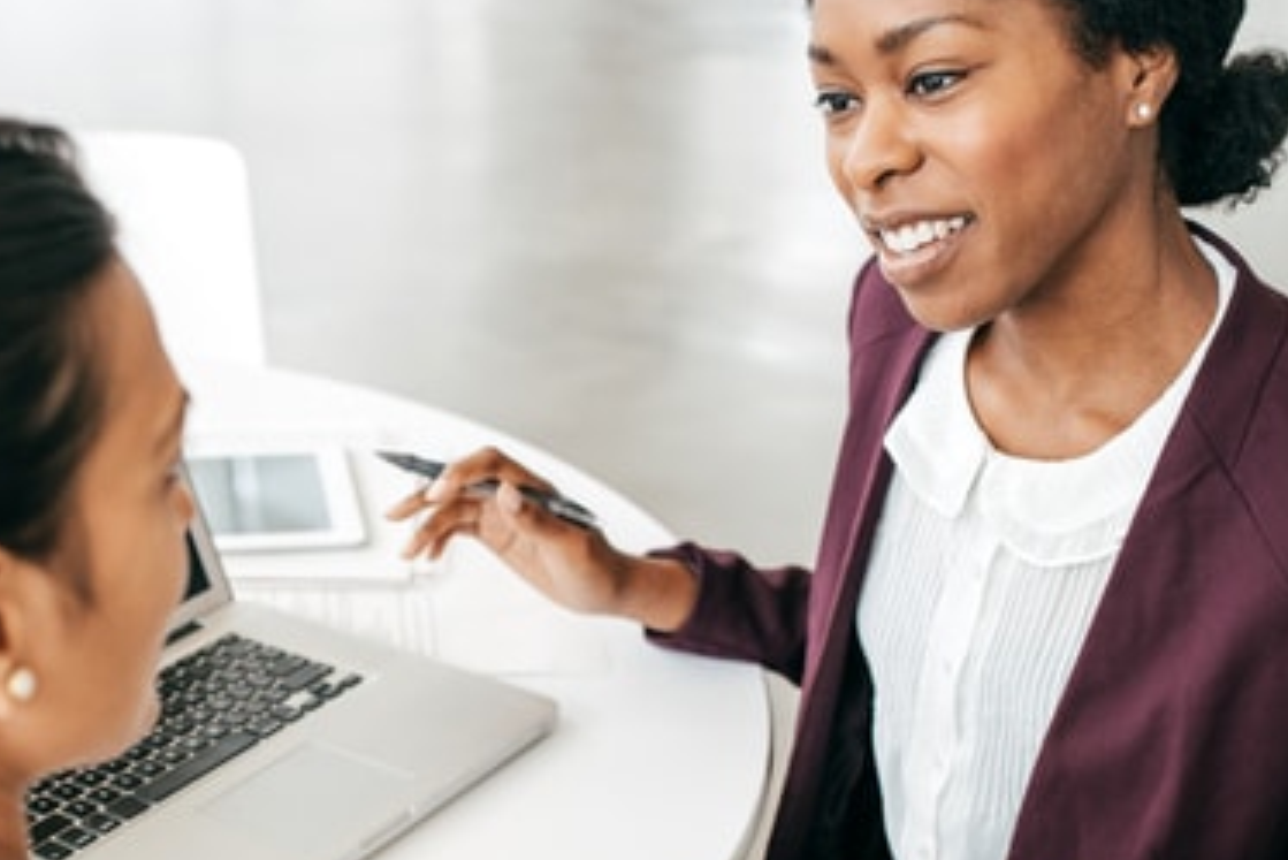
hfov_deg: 29.5
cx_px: 477
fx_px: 2434
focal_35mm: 68
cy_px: 634
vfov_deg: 19.9
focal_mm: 35
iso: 200
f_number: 2.8
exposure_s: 1/125
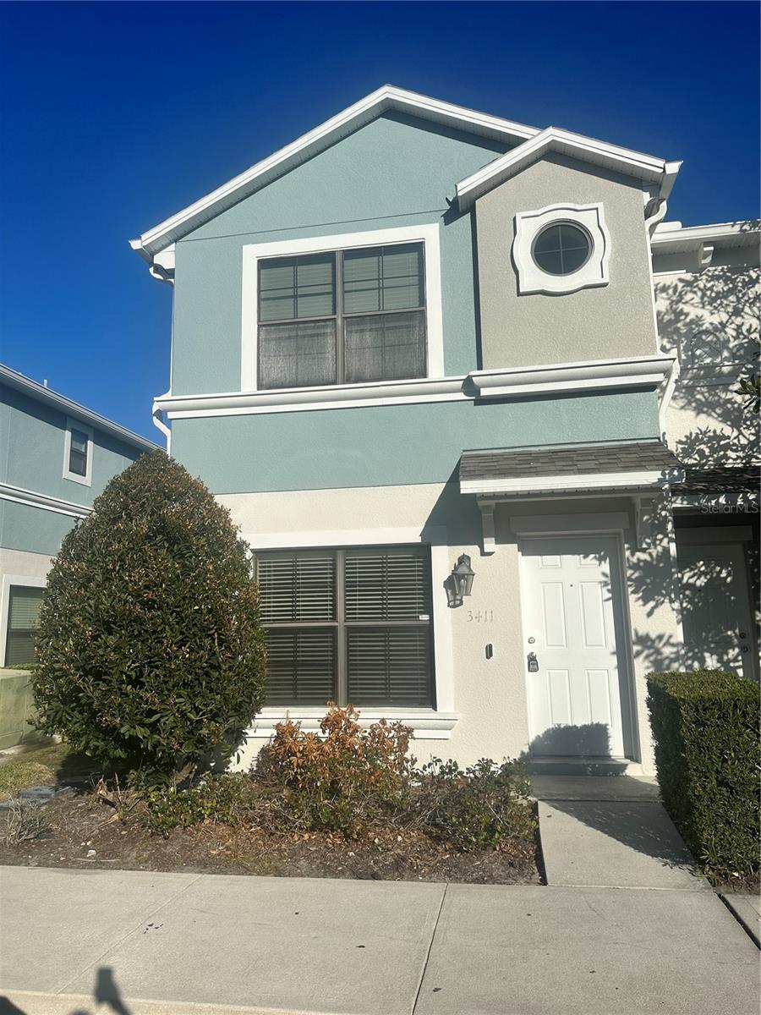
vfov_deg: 71.6
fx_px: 703
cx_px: 380
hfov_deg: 56.8
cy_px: 508
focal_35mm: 24
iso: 80
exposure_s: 1/10753
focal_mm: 6.86
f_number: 1.78
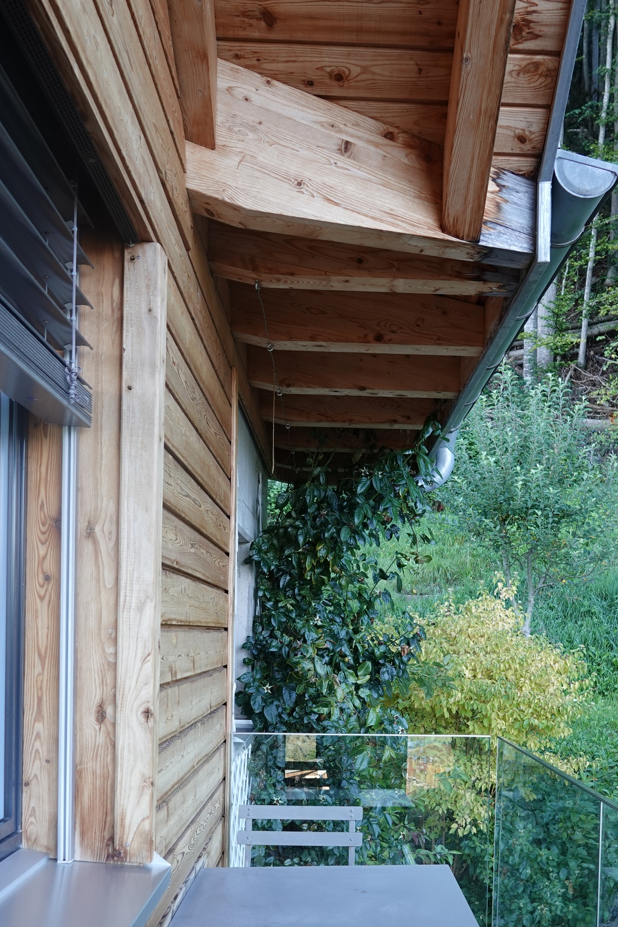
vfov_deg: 47.3
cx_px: 399
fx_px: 1030
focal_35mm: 40
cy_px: 651
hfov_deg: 33.2
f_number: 2.5
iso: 100
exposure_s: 1/60
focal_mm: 8.82
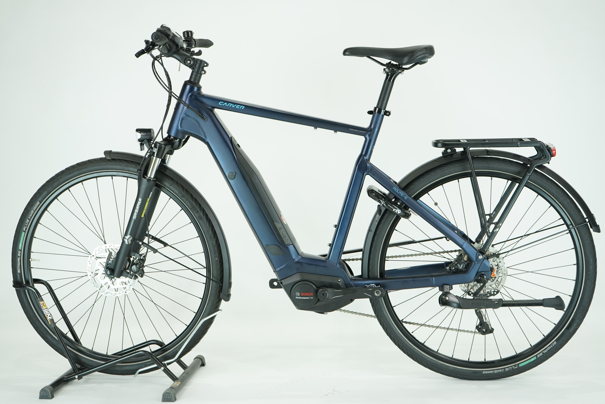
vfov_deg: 26.0
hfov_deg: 38.2
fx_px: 874
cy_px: 202
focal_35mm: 52
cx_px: 302
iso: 1600
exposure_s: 1/200
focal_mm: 52
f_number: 5.6
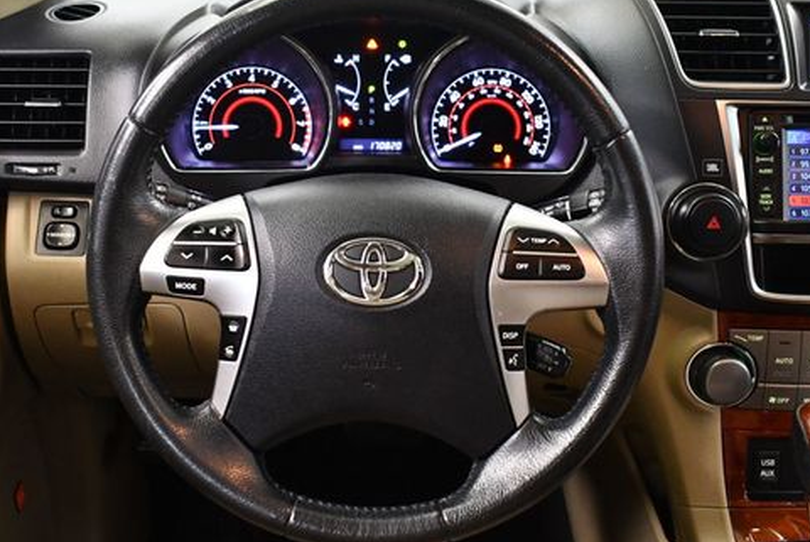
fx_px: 1081
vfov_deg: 28.1
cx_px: 375
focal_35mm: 48
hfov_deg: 41.1
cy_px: 233
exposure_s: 1/80
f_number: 3.5
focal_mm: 18
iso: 3200
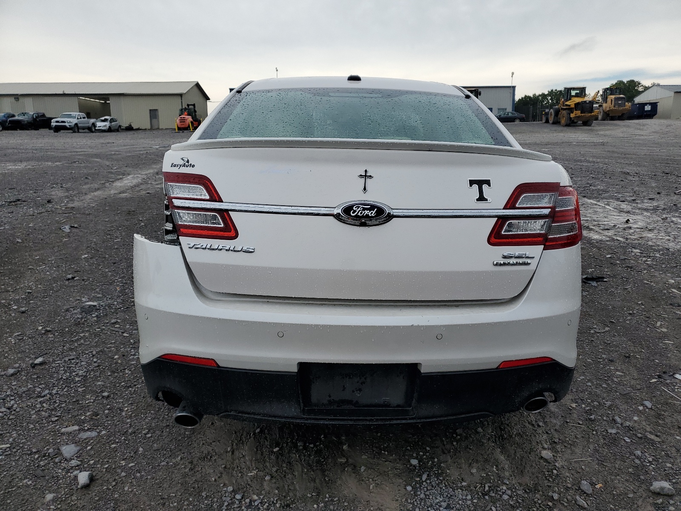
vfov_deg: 53.1
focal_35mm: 26
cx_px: 340
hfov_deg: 67.3
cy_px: 256
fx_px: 511
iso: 50
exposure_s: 1/1667
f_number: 1.5
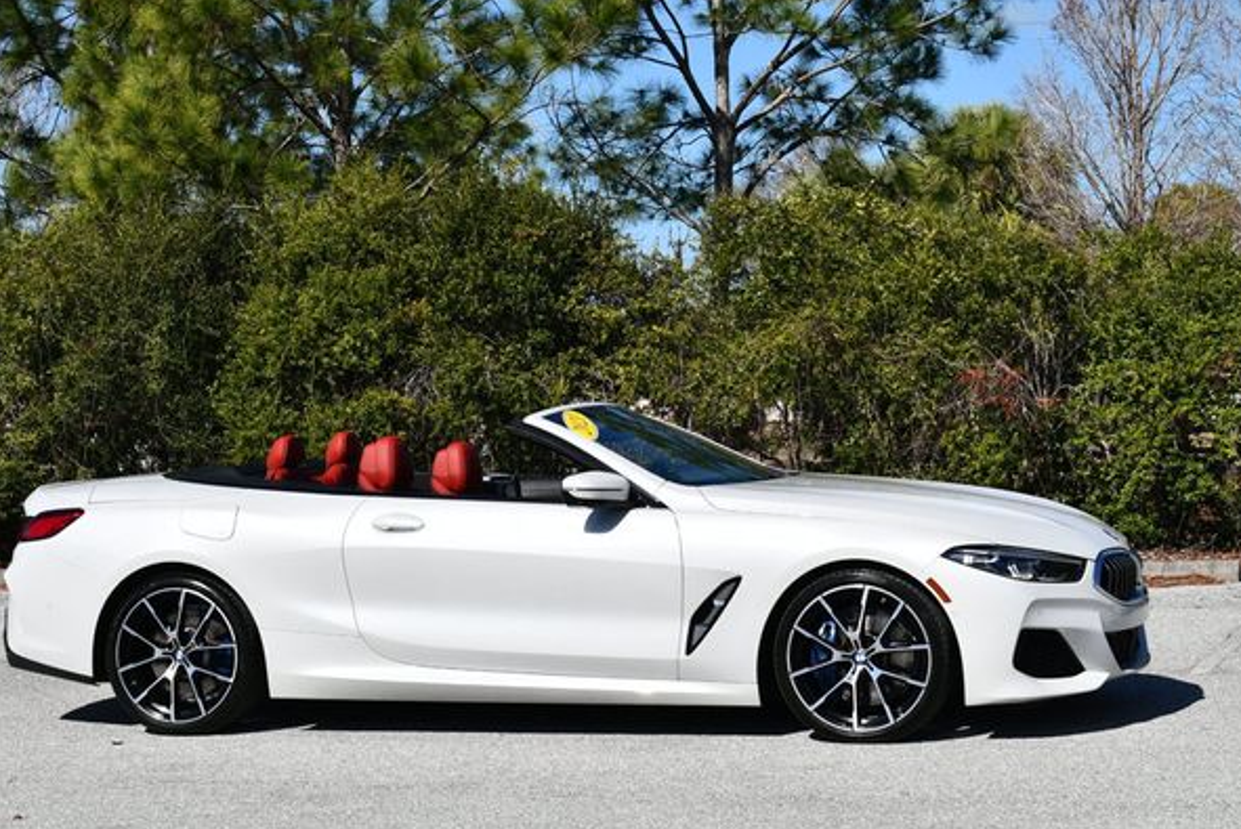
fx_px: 2691
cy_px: 411
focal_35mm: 78
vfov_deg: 17.5
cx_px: 601
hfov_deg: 26.0
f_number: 9
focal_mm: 36
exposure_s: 1/320
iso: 100
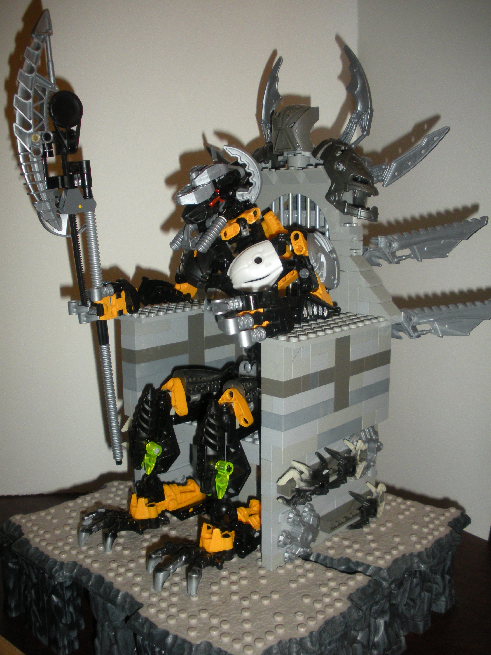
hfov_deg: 40.7
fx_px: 662
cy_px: 328
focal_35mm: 35
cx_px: 246
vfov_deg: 52.6
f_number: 3.5
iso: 200
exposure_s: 1/60
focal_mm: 6.3
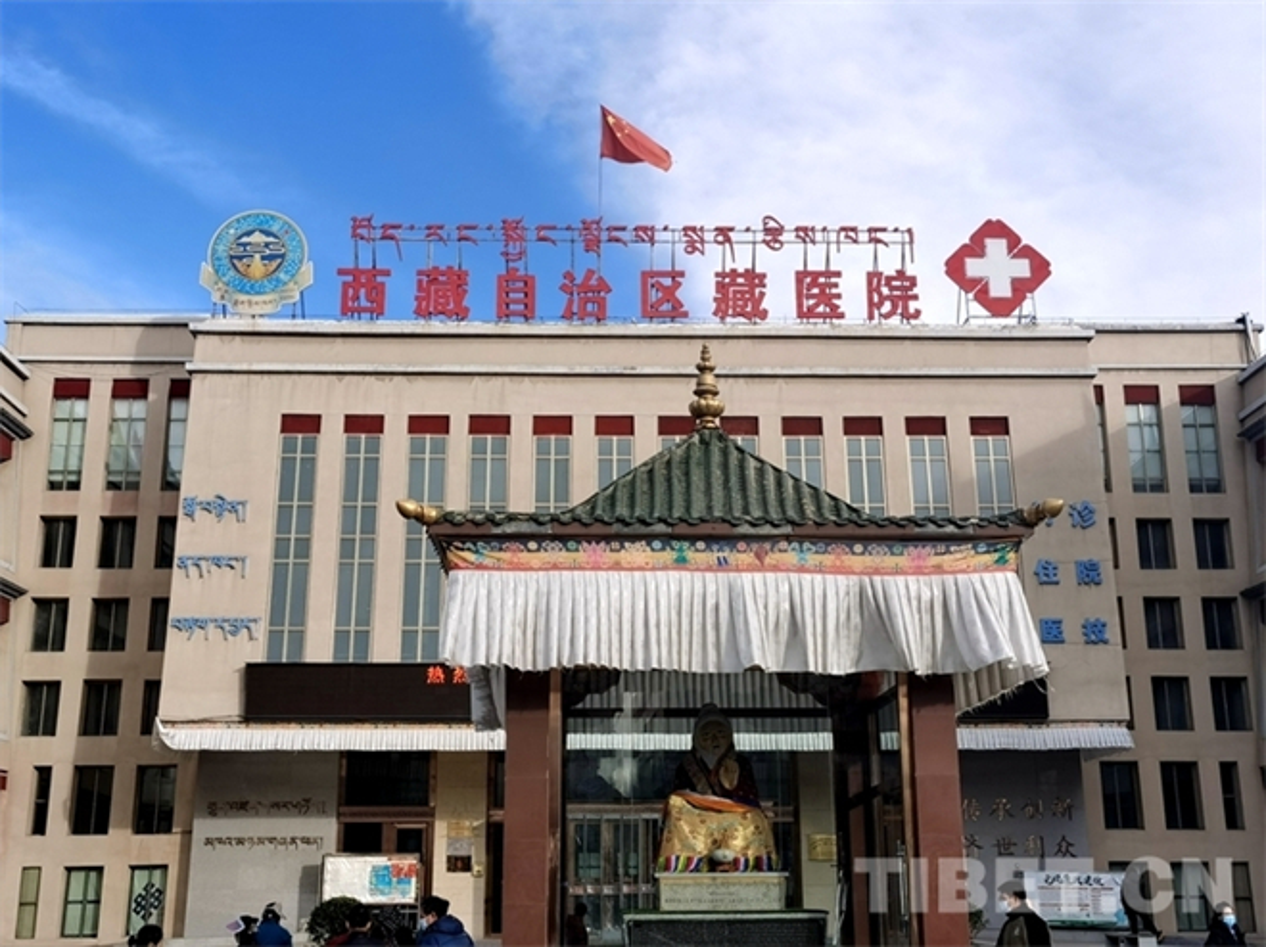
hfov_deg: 43.9
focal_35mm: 43
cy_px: 474
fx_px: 1571
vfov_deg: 33.6
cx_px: 633
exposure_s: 1/1565
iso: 50
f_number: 1.6
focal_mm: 5.56
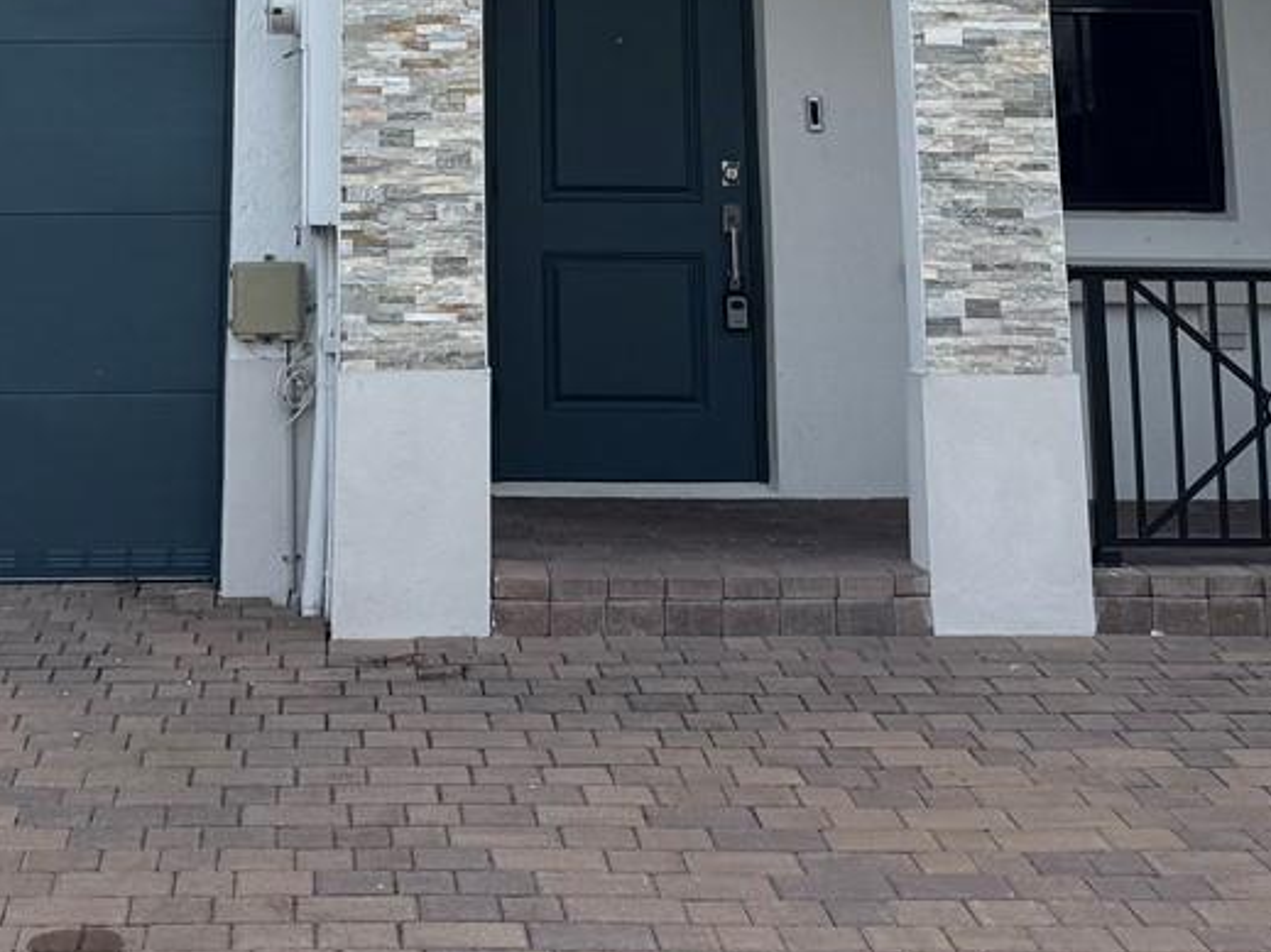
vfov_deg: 17.9
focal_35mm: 74
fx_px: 2716
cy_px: -441
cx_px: 387
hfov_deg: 26.1
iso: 80
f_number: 1.78
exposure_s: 1/3413
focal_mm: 6.76
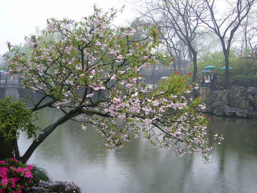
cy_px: 98
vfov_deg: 36.8
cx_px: 129
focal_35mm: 39
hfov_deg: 47.8
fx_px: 290
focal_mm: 5.8
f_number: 2.8
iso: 80
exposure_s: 1/40
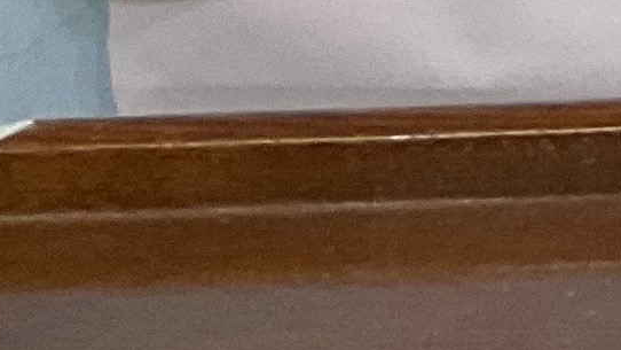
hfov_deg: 8.0
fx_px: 3870
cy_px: -1113
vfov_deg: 4.7
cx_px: 1797
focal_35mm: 235
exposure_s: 1/60
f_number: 1.8
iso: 50
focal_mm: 3
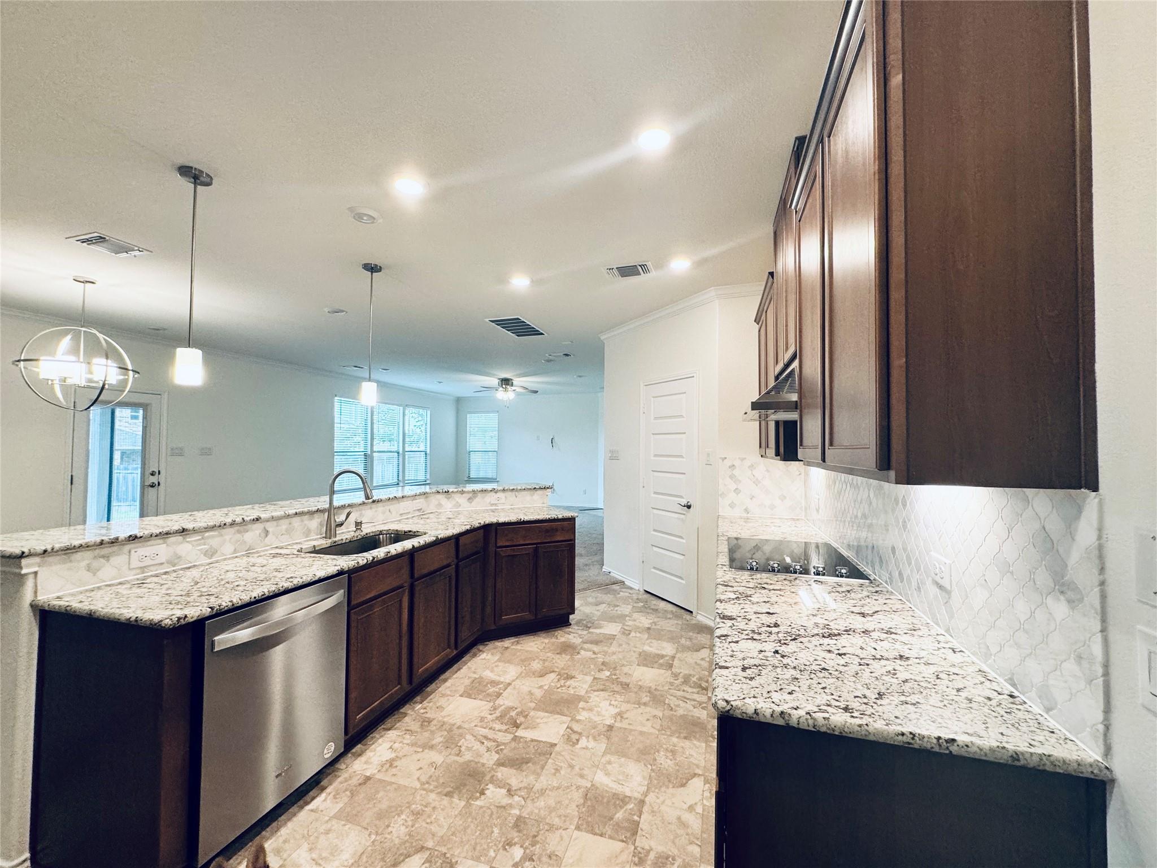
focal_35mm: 14
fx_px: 468
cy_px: 434
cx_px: 578
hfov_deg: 102.1
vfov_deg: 85.7
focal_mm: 2.22
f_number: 2.2
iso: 200
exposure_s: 1/120
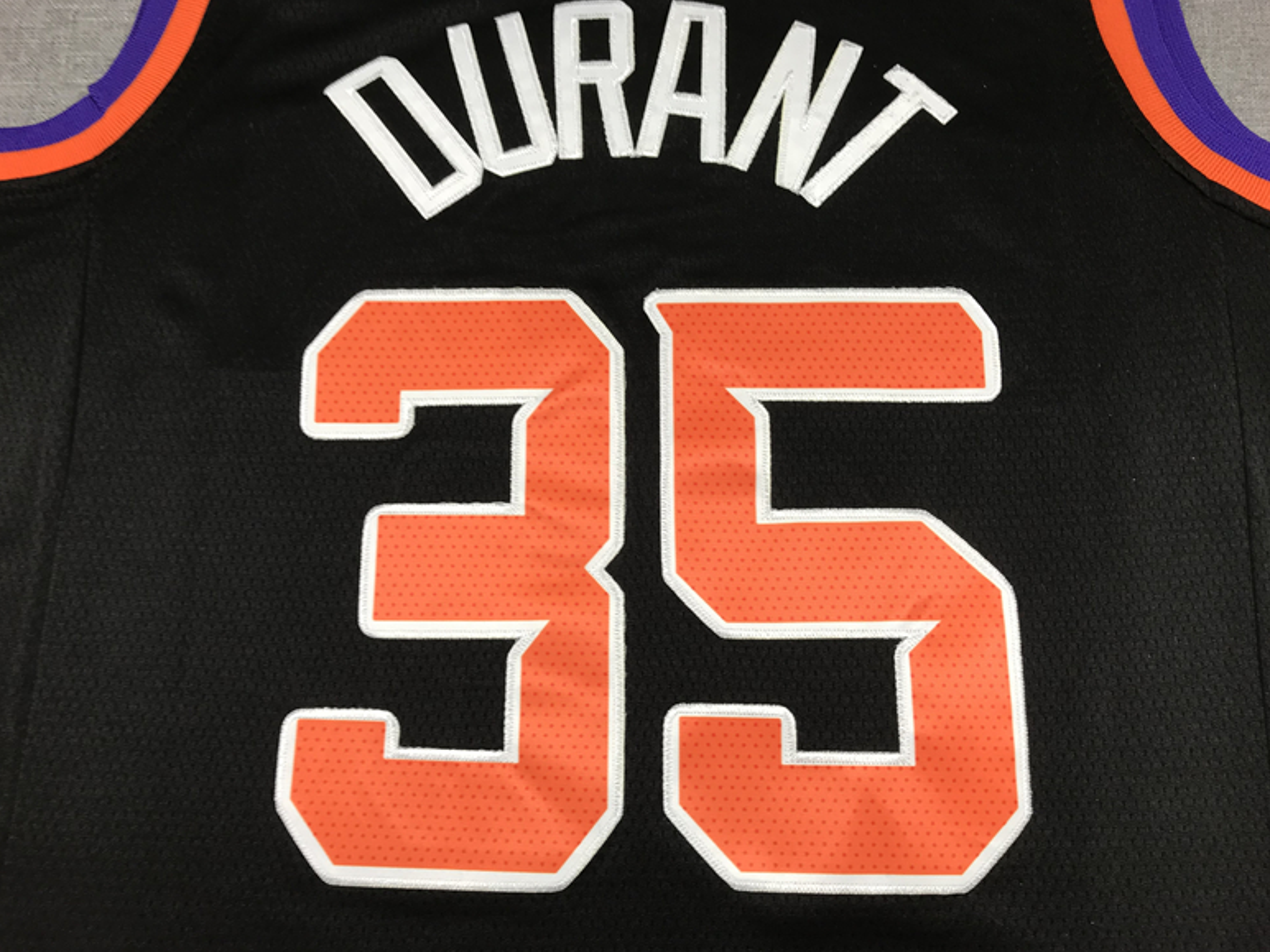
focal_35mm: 29
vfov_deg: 48.2
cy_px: 469
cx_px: 638
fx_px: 1064
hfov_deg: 61.7
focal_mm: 3.99
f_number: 1.8
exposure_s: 1/50
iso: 25
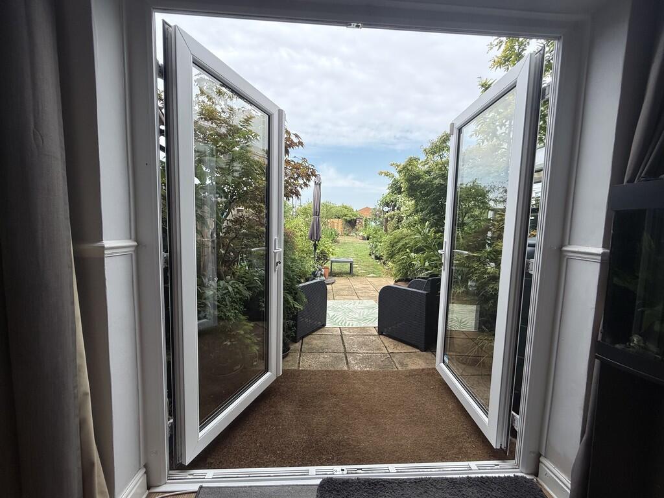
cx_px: 332
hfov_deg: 102.1
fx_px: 269
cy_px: 249
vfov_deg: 85.7
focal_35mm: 14
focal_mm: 2.22
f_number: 2.2
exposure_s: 1/820
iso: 64
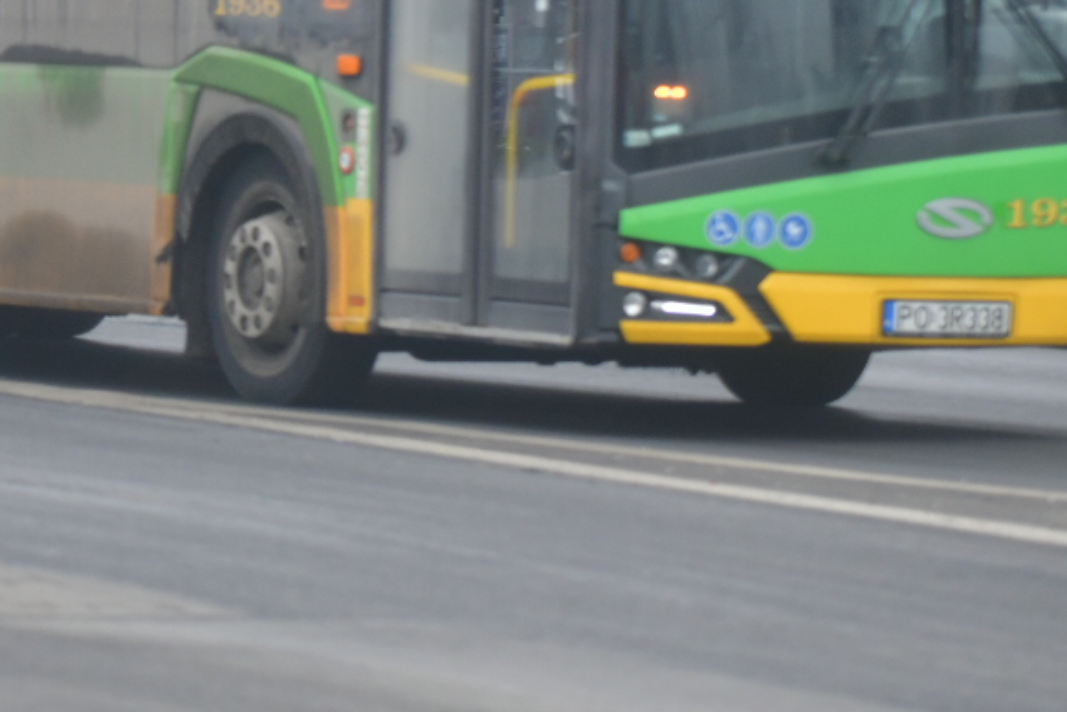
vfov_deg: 4.1
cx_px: -16
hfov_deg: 6.2
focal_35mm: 334
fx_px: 9899
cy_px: 11
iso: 320
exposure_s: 1/1000
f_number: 2.8
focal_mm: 120
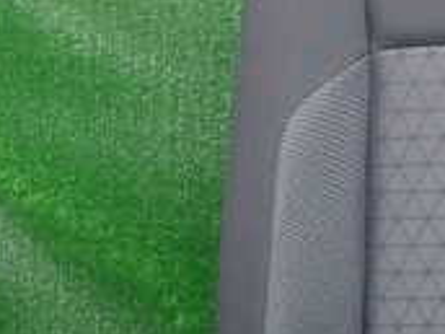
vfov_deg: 16.8
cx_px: 541
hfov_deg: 20.9
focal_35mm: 87
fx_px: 1118
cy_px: 57
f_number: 2
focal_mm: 4.5
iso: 200
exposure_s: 1/80
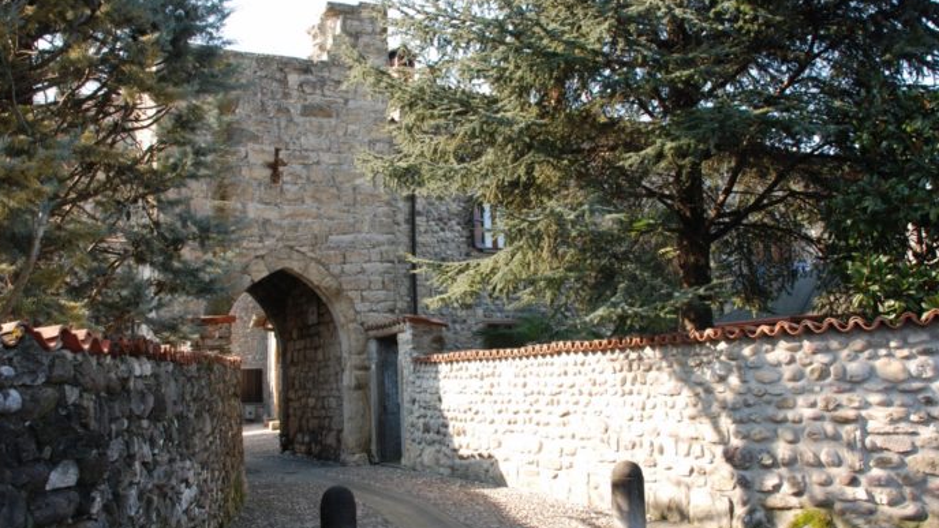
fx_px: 871
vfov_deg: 33.7
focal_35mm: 35
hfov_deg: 56.6
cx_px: 465
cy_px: 287
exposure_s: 1/200
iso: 400
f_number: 7.1
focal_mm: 22
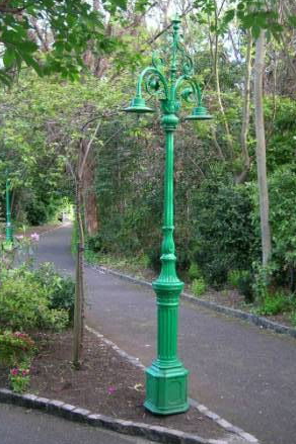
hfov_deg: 26.4
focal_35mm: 51
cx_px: 160
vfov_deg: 38.9
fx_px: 630
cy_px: 220
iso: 58
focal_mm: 7.3
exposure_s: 1/30
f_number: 3.1
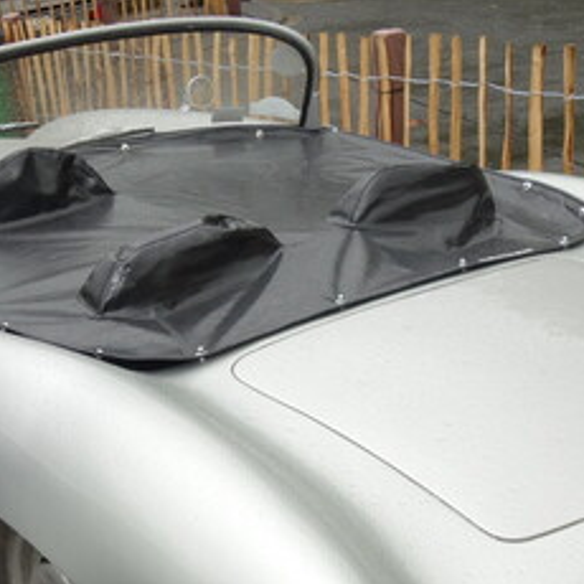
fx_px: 1183
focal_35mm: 62
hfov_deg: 27.6
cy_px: 485
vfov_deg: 27.1
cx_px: 229
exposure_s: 1/100
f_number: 5.6
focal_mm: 10.4
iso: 125
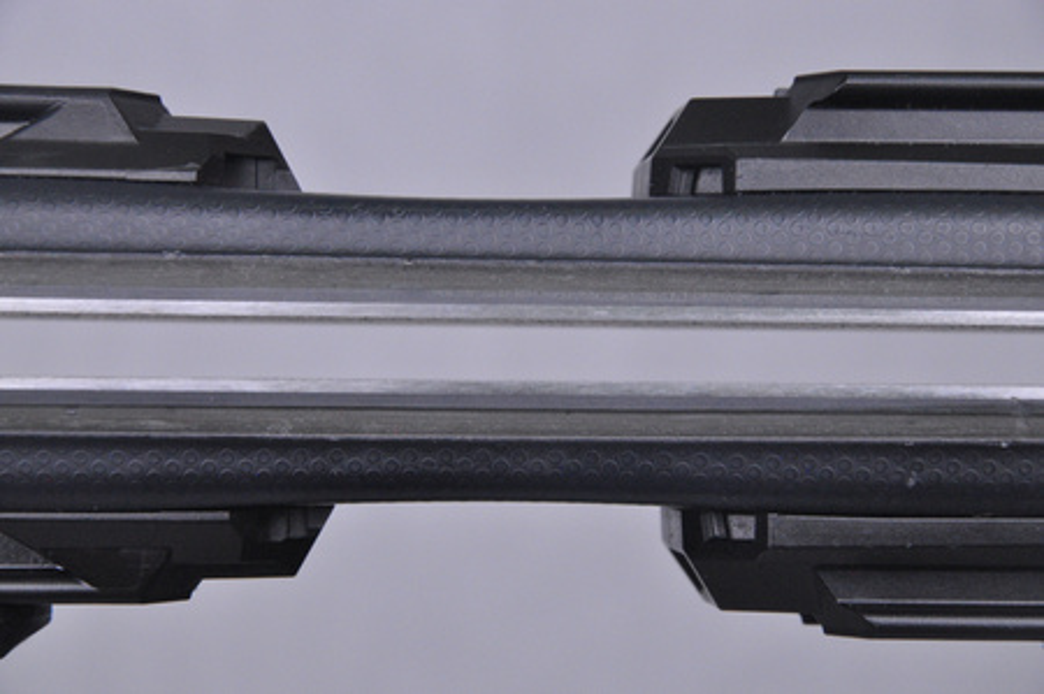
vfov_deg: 8.7
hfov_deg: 13.1
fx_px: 4562
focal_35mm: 158
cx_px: 522
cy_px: 347
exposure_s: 1/125
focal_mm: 105
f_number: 9.5
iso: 3200
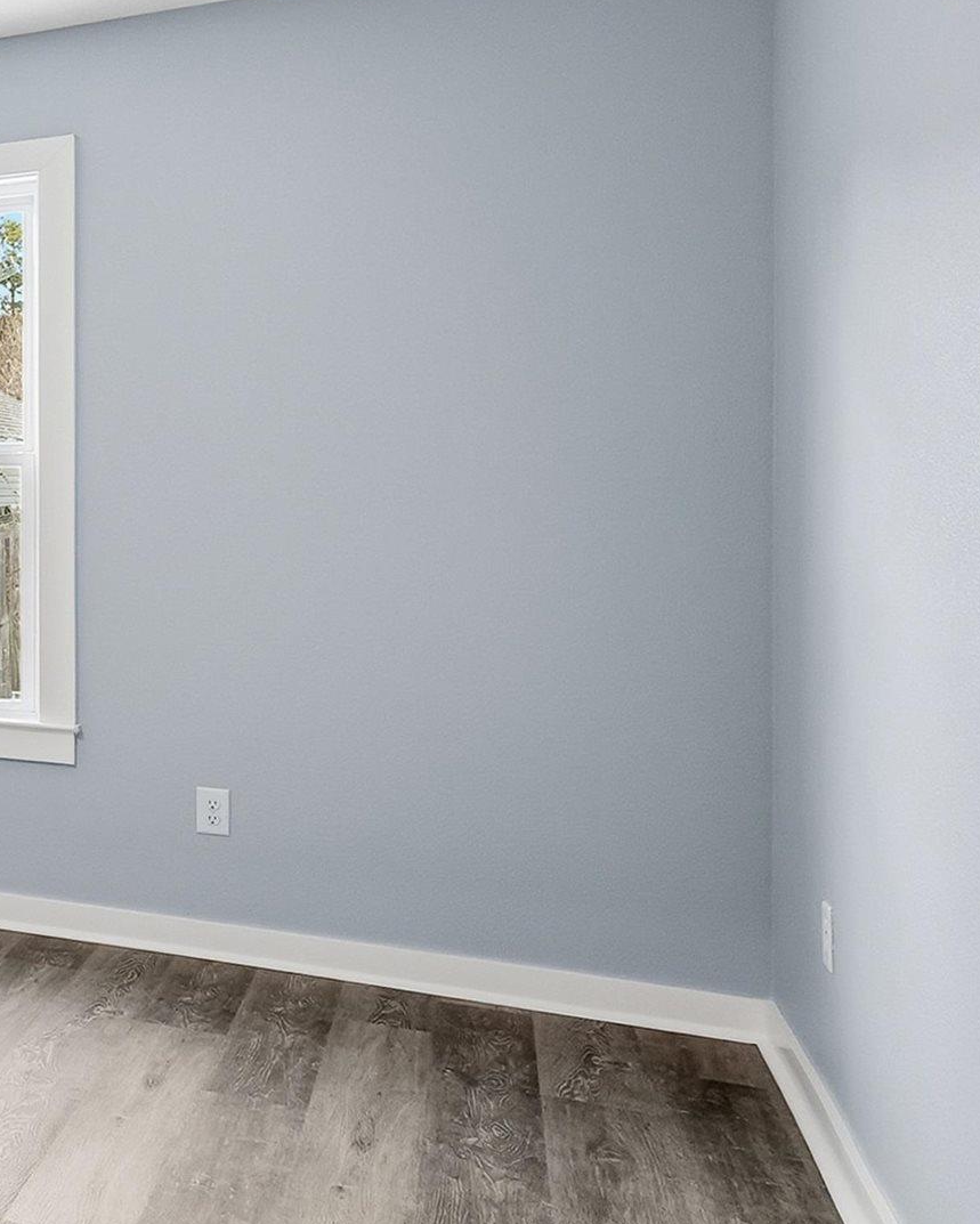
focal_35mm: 43
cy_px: 518
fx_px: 1558
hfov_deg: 23.2
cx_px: -683
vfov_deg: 42.8
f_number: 9
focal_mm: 16
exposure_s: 1/20
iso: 250
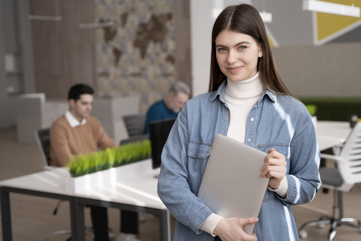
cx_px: 180
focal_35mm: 58
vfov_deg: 23.6
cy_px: 120
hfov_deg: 34.8
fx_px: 577
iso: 320
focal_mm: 57.5
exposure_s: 1/800
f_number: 3.2
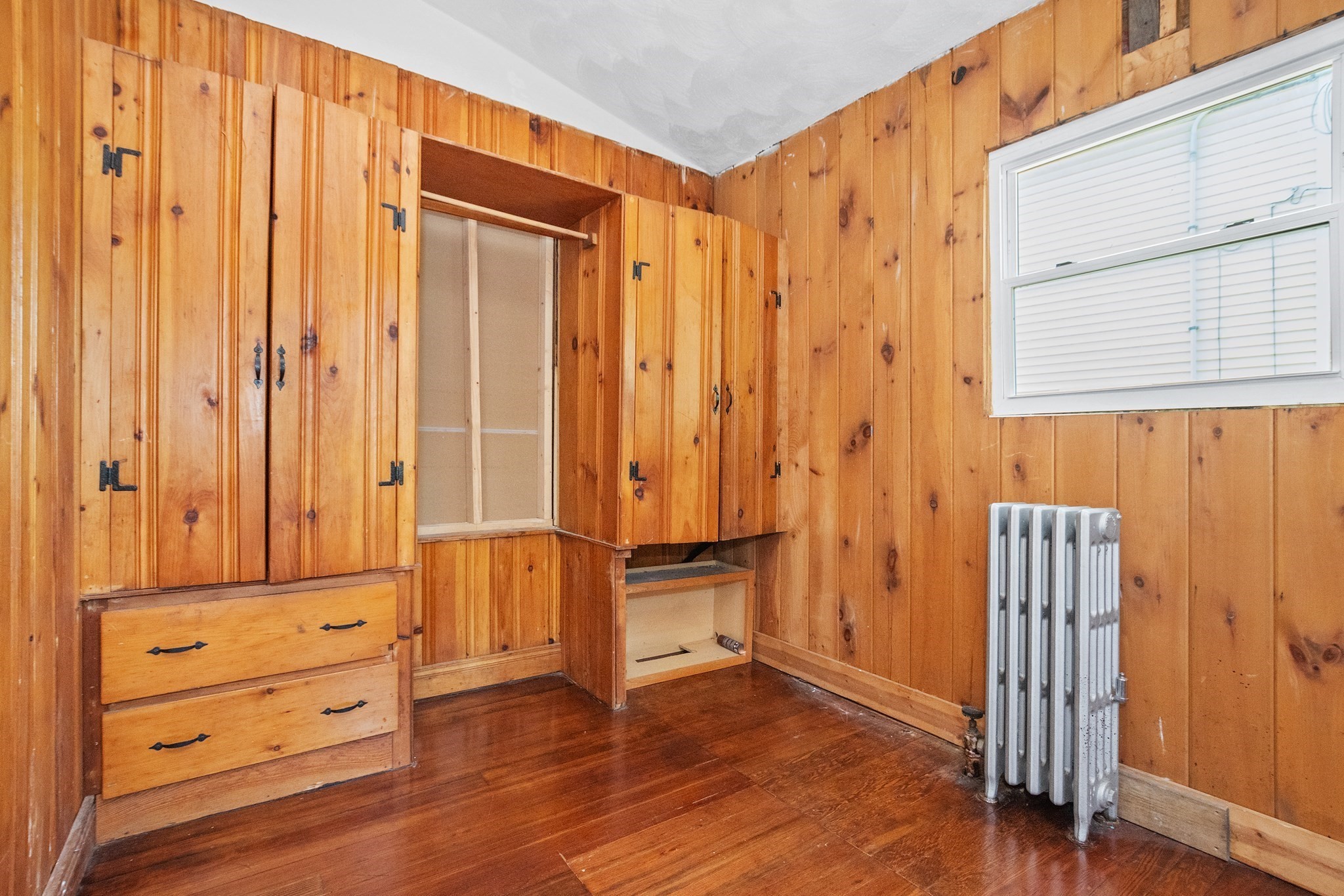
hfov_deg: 100.4
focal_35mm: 15
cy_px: 448
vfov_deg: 77.3
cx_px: 672
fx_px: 560
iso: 800
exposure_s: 1/80
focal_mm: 10
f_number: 6.3
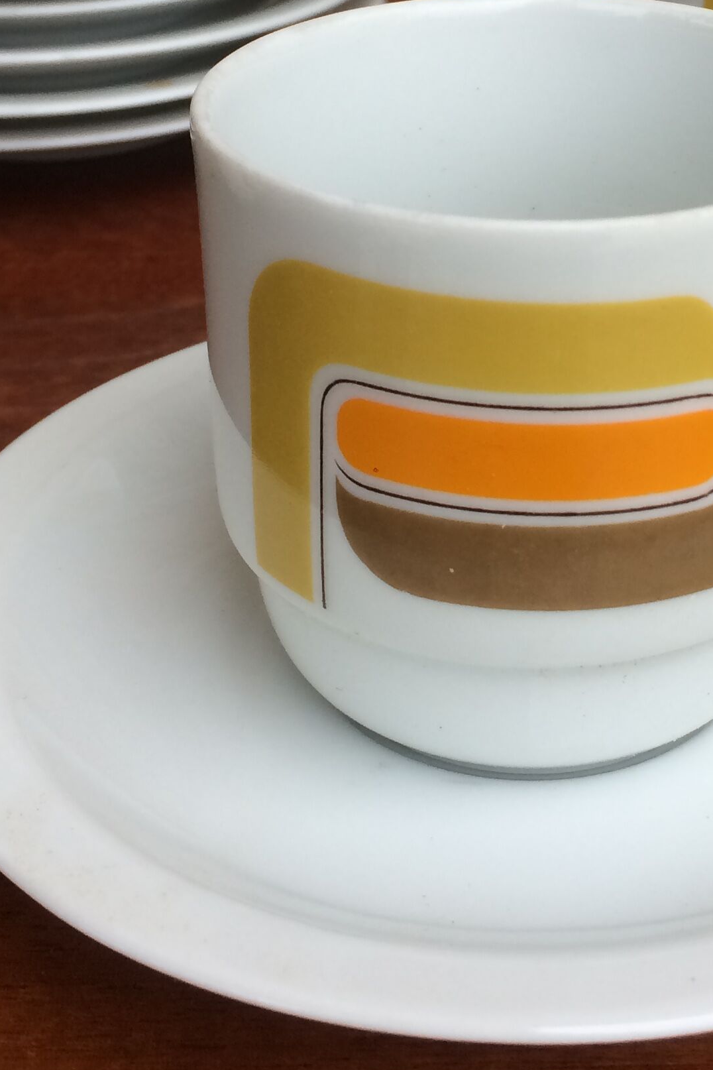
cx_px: 480
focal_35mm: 61
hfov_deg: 22.2
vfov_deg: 32.6
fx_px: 1812
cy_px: 345
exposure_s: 1/33
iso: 32
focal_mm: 4.15
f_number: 2.2
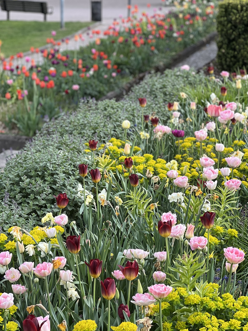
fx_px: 974
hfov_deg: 14.5
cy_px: 186
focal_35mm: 102
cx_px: 99
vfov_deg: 19.3
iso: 25
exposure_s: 1/121
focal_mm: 9
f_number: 2.8
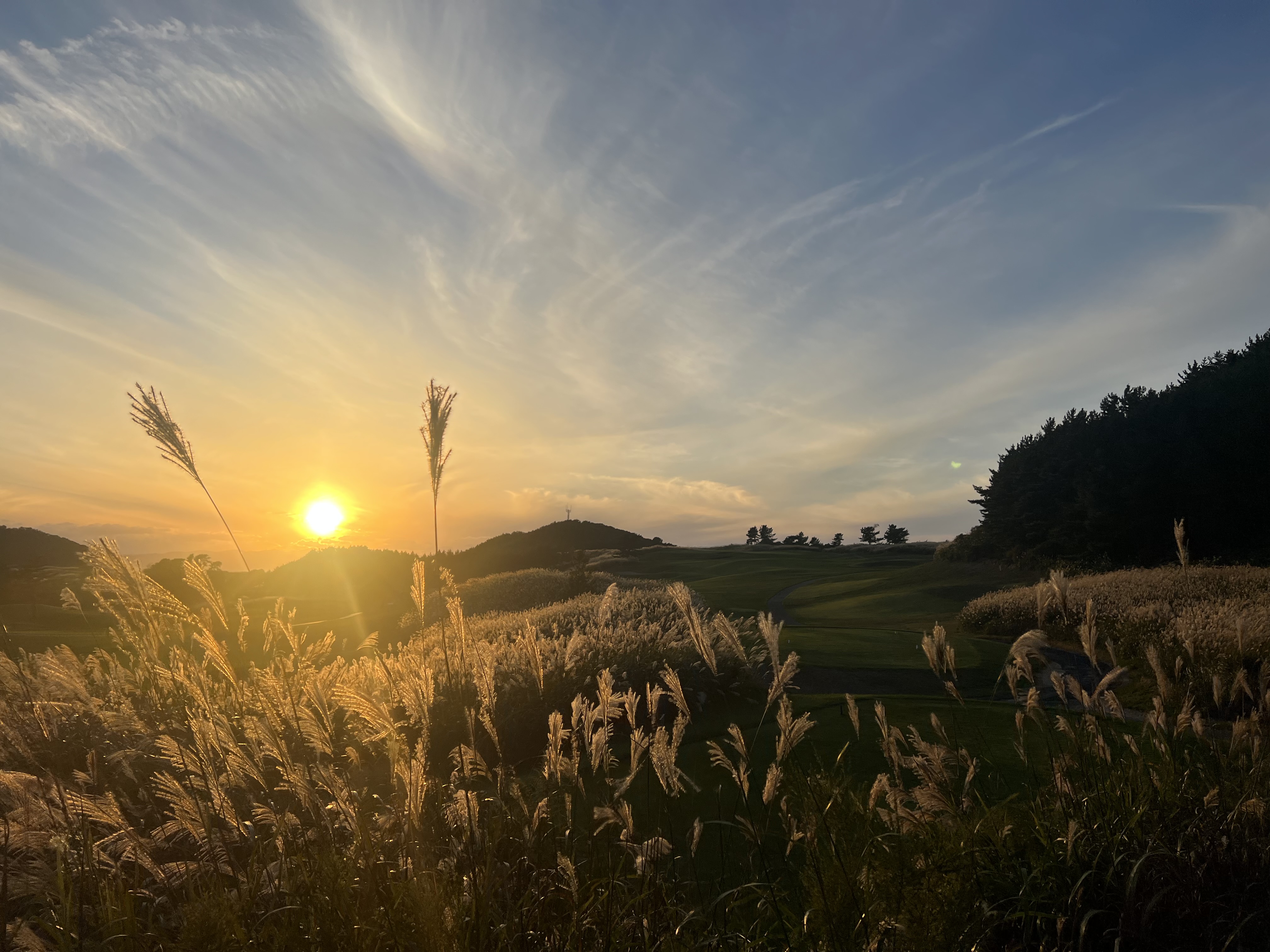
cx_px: 635
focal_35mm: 26
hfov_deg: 67.3
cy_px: 476
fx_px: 954
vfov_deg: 53.1
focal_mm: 5.7
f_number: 1.5
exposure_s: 1/3968
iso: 50
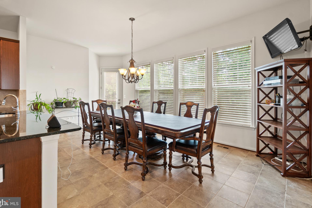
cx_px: 151
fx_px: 139
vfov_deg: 73.7
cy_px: 98
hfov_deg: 96.7
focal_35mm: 16
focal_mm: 10
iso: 100
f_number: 8
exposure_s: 1/1.25
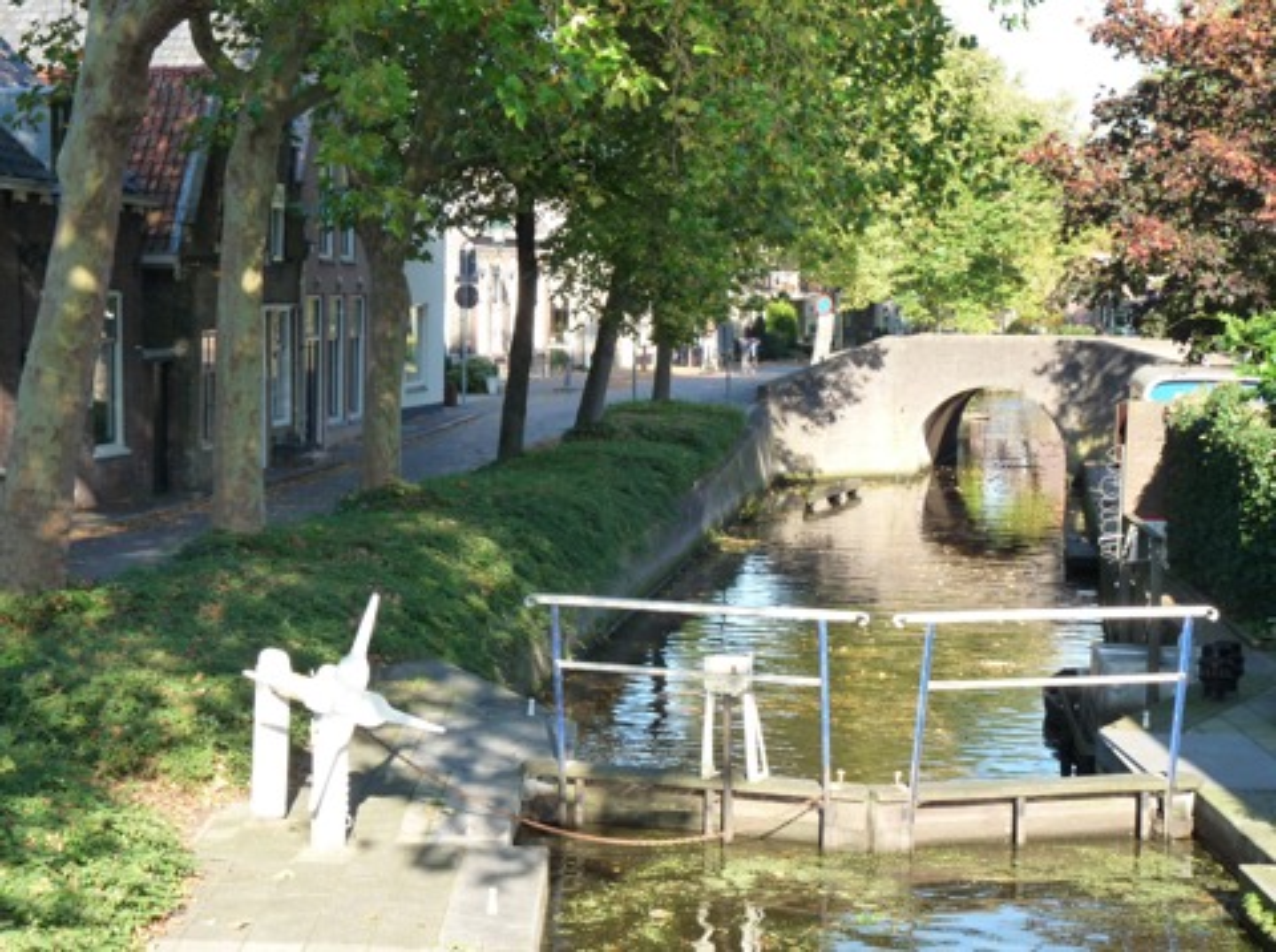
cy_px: 476
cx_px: 638
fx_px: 2759
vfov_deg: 19.6
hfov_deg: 26.0
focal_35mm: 75
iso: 160
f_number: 4
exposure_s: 1/160
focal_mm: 13.3
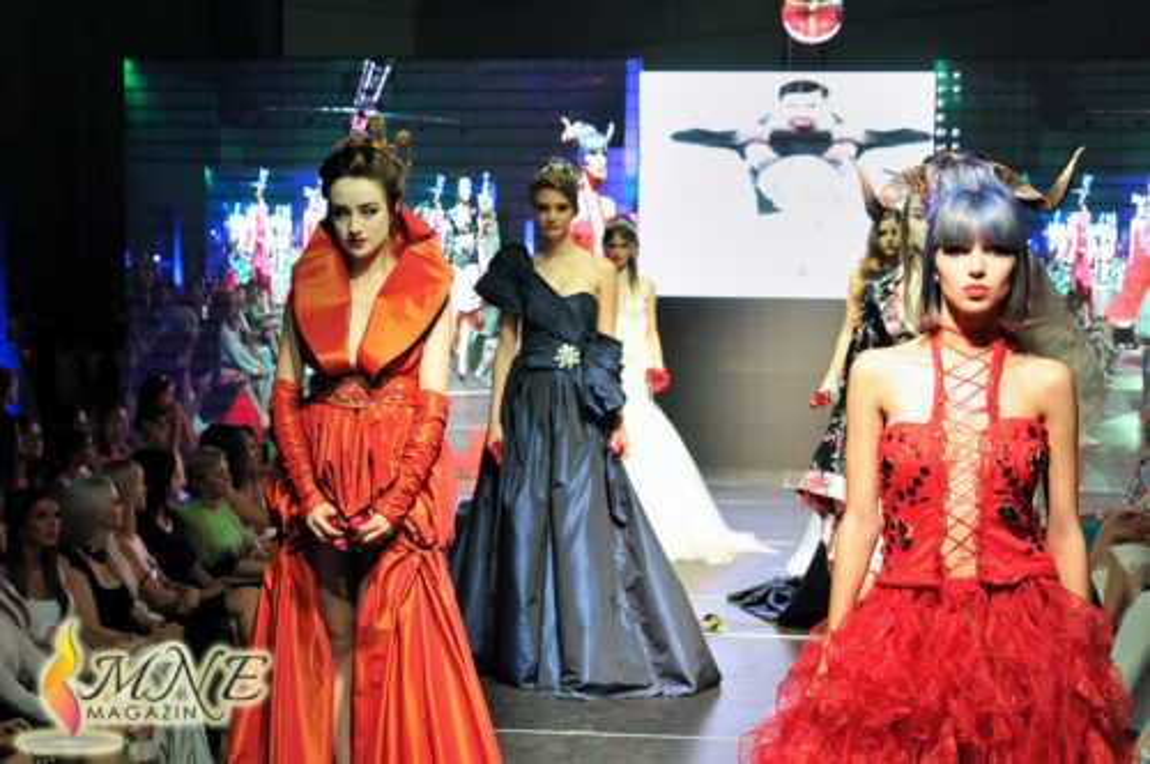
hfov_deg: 29.3
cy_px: 382
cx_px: 575
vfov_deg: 19.7
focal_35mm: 69
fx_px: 2201
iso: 1000
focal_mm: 46
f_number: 3.5
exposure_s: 1/100
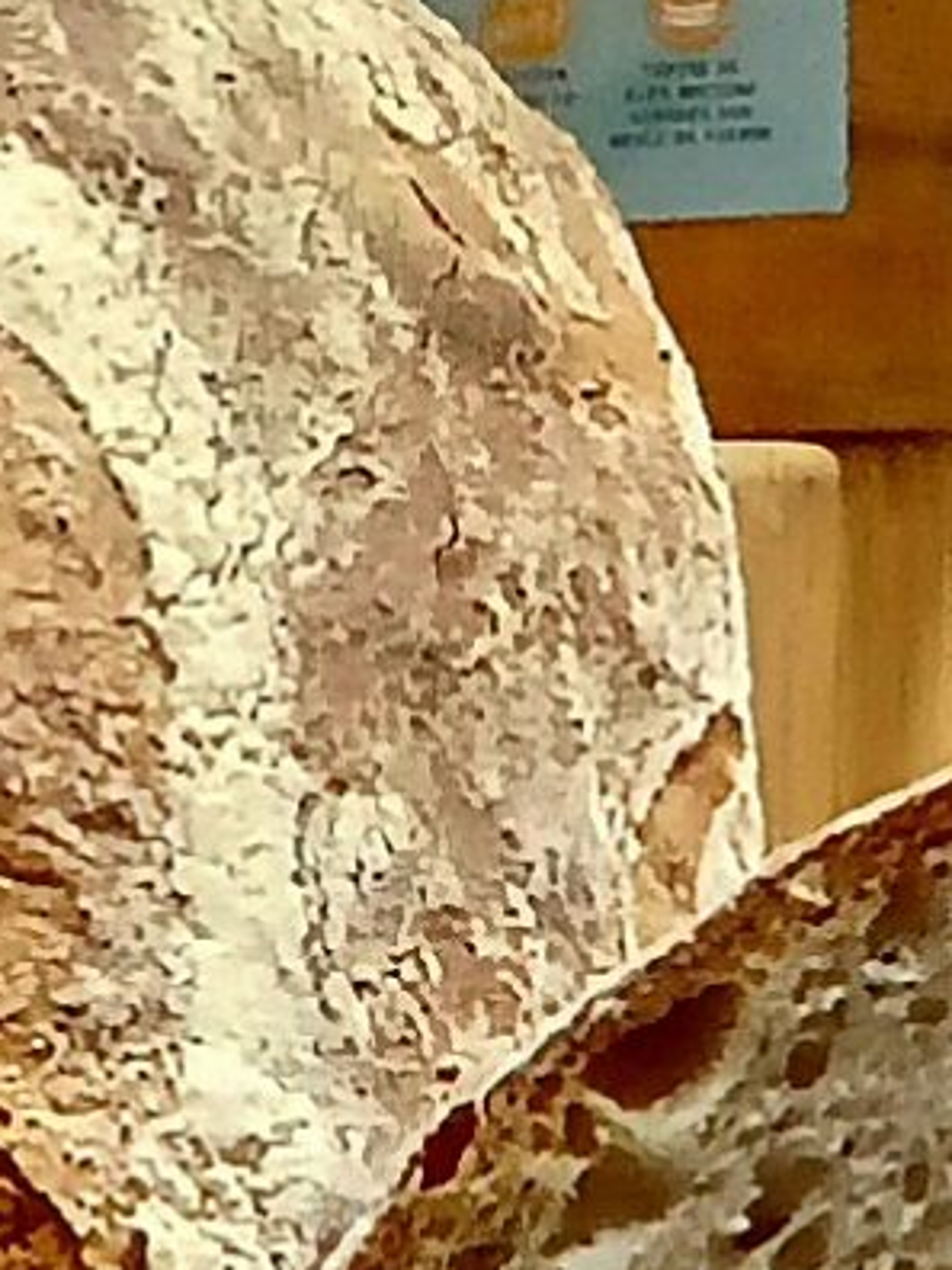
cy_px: 1972
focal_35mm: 110
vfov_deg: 16.2
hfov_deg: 13.5
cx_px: 442
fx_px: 4034
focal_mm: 1.4
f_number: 2.2
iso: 200
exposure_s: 1/33.3
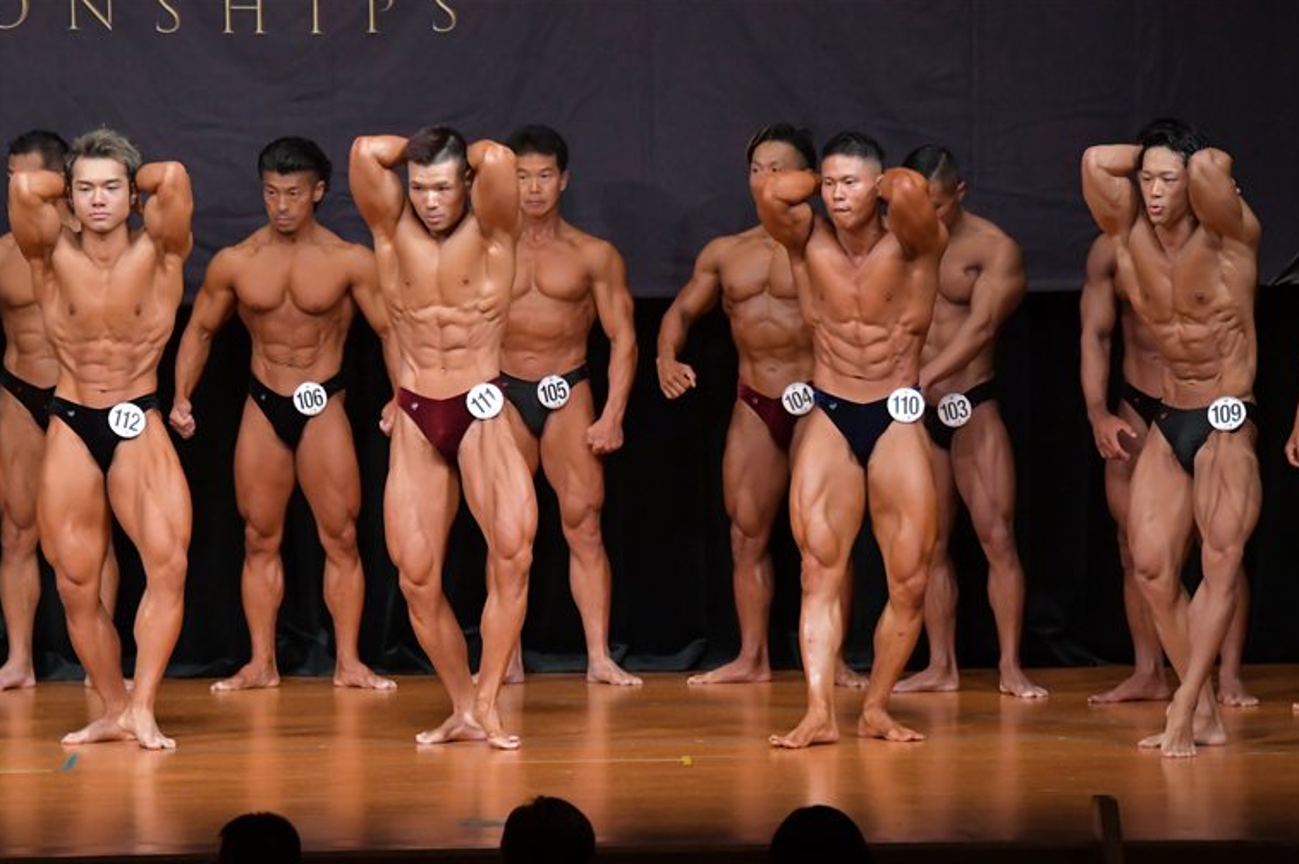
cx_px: 654
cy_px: 441
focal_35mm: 246
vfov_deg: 5.6
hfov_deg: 8.4
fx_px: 8870
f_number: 5.6
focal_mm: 160
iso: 5000
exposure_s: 1/400
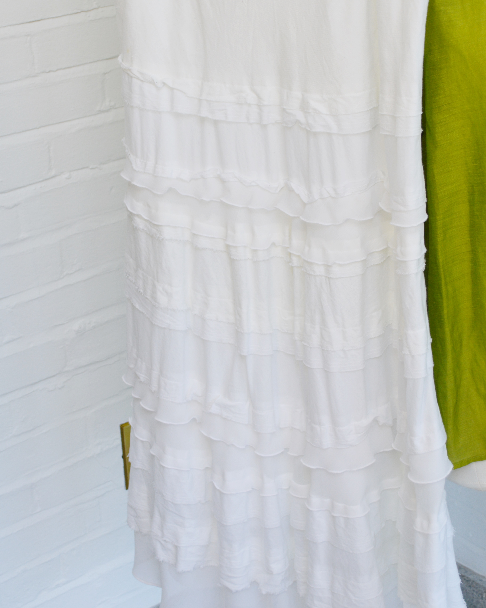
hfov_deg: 24.2
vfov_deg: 30.0
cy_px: 256
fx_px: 1133
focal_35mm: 63
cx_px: 247
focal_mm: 34
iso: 200
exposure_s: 1/125
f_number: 5.6
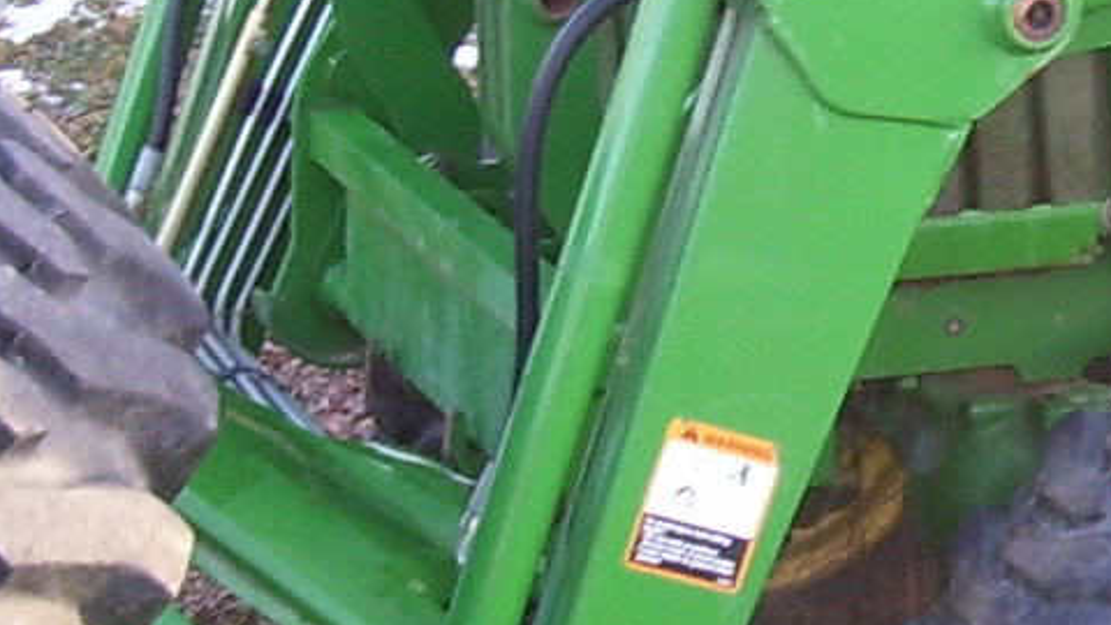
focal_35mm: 158
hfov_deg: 13.3
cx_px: 1236
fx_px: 4655
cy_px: 116
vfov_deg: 7.7
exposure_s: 1/60
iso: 80
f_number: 2.7
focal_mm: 5.6
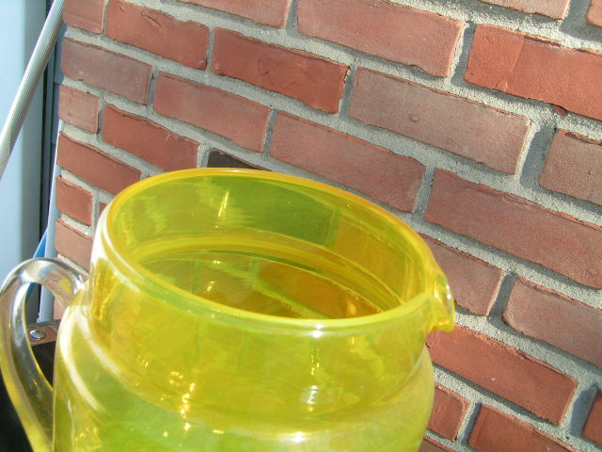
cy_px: 226
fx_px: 661
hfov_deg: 49.0
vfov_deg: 37.7
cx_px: 301
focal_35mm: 38
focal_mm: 5.8
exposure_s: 1/100
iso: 50
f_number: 5.6
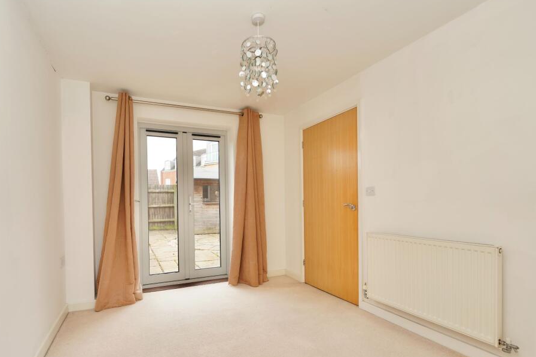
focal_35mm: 16
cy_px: 196
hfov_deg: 96.1
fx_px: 238
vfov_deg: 73.5
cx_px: 231
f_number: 4
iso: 320
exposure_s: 1/160
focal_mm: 14
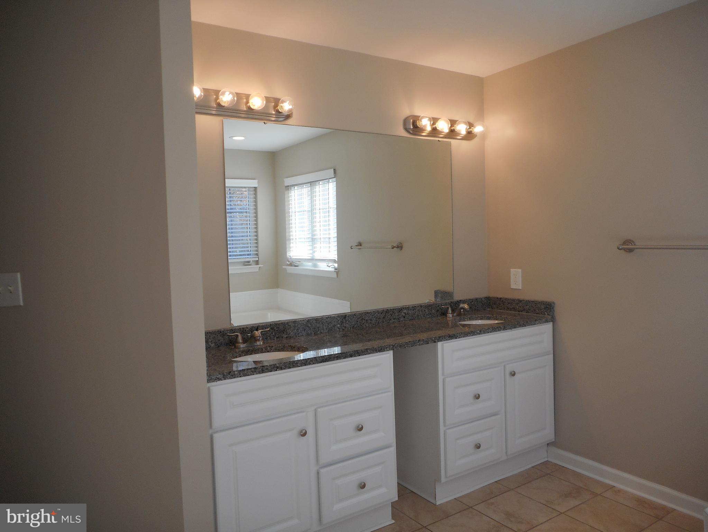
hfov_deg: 69.4
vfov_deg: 54.9
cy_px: 266
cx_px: 354
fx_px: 511
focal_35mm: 25
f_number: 3.7
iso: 80
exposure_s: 1/40
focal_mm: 4.5
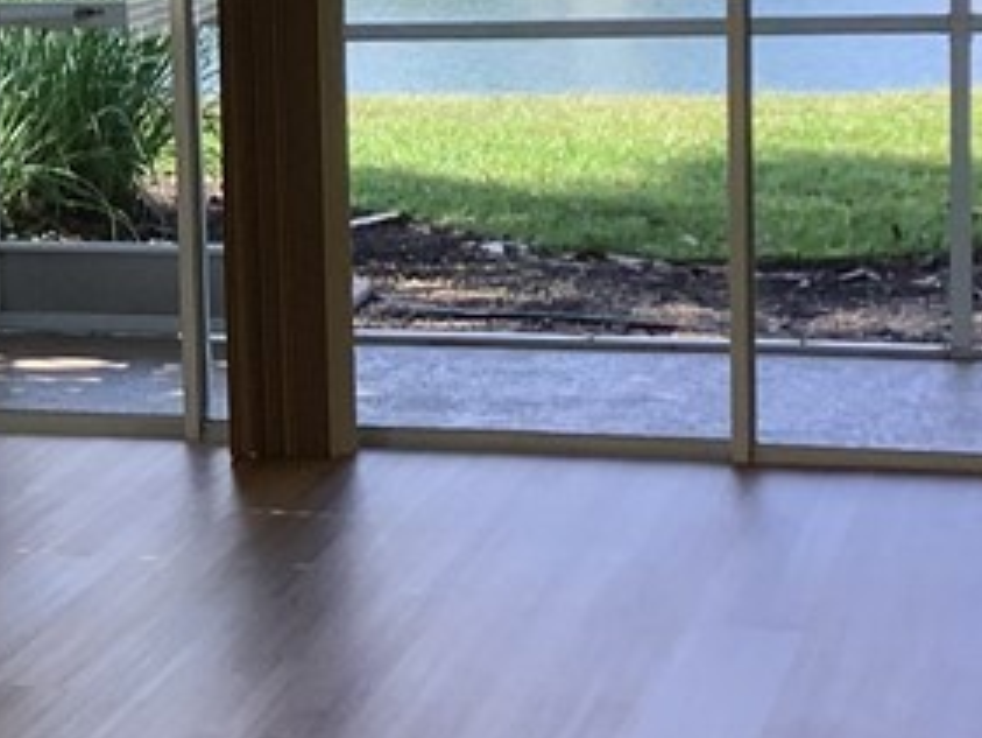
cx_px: -161
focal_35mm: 113
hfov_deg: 16.7
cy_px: 192
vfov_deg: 13.1
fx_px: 3207
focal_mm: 3.3
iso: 64
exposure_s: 1/120
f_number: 2.4
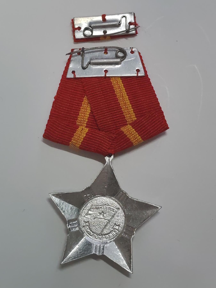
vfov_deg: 28.6
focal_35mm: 68
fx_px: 566
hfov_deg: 21.6
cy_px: 144
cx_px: 108
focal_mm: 5.52
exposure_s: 1/50
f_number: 1.95
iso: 640
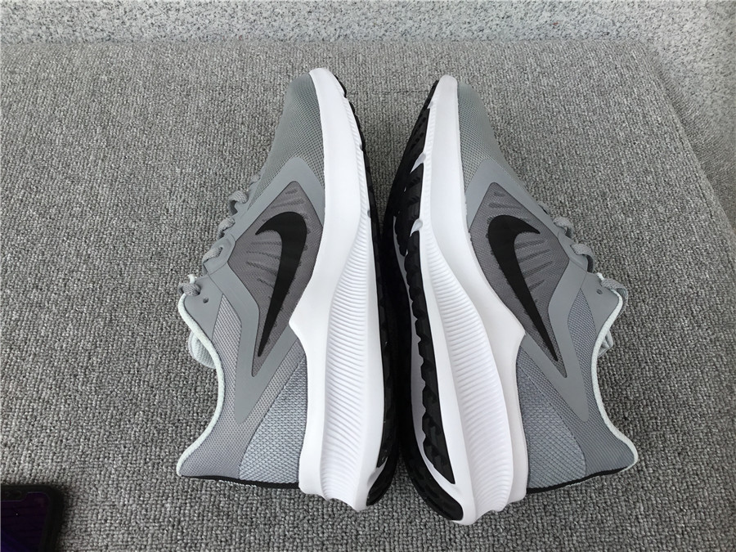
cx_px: 368
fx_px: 659
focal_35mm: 31
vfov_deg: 45.4
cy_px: 276
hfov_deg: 58.4
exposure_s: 1/293
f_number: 2.4
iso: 25
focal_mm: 3.3
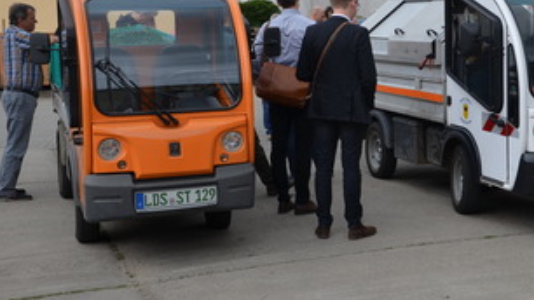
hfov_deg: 30.0
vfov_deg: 17.2
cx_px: 348
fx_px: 991
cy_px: 92
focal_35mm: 70
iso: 140
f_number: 8
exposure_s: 1/250
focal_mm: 32
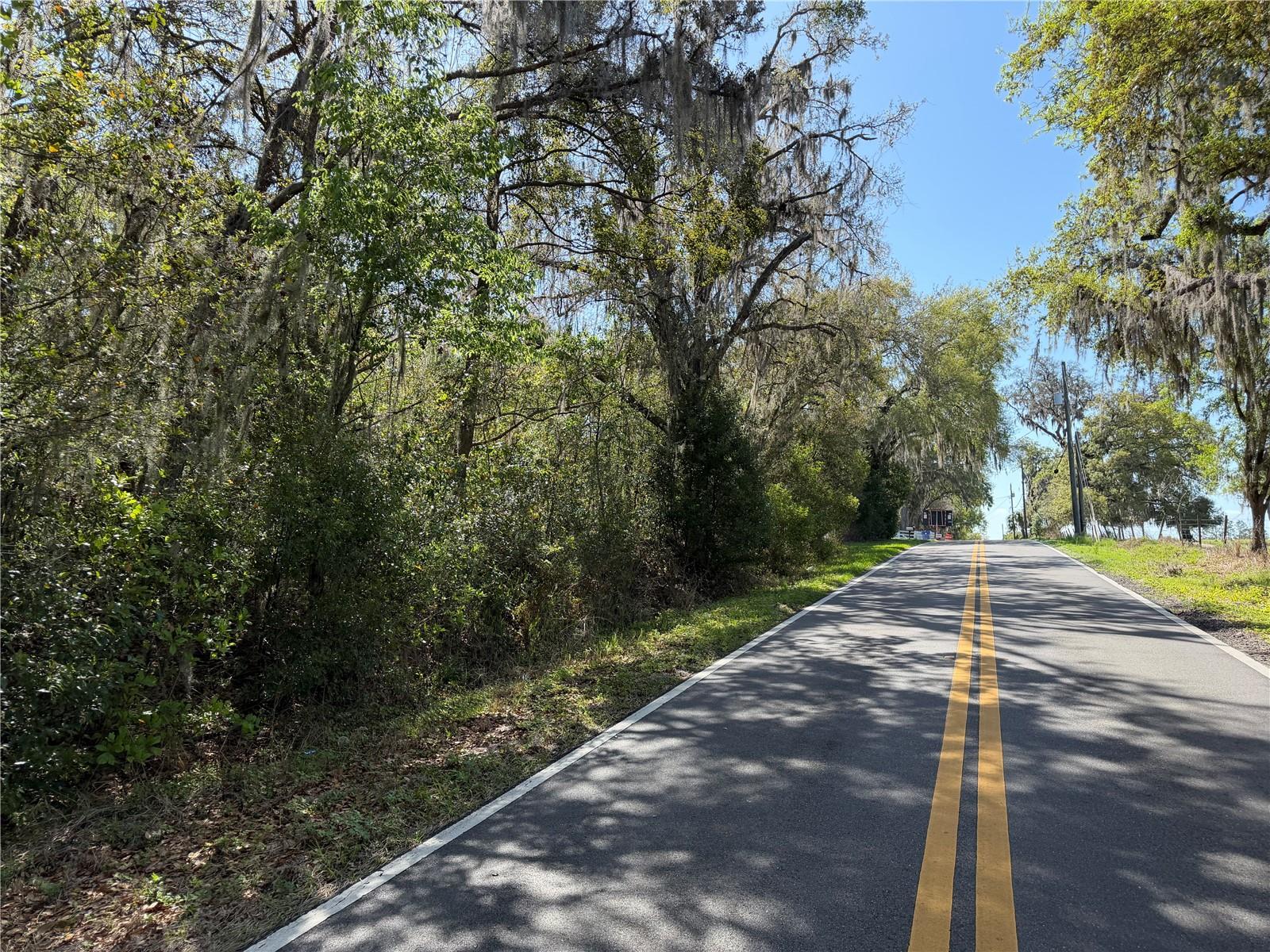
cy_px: 476
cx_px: 635
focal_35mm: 24
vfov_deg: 56.8
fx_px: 881
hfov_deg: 71.6
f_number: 1.78
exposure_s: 1/1770
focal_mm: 6.76
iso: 100
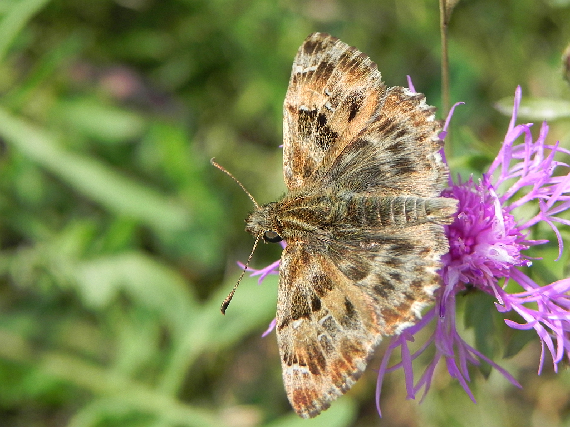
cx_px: 285
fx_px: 1729
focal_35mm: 105
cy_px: 214
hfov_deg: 18.7
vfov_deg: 14.1
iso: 160
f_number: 4
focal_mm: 18.8
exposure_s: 1/509
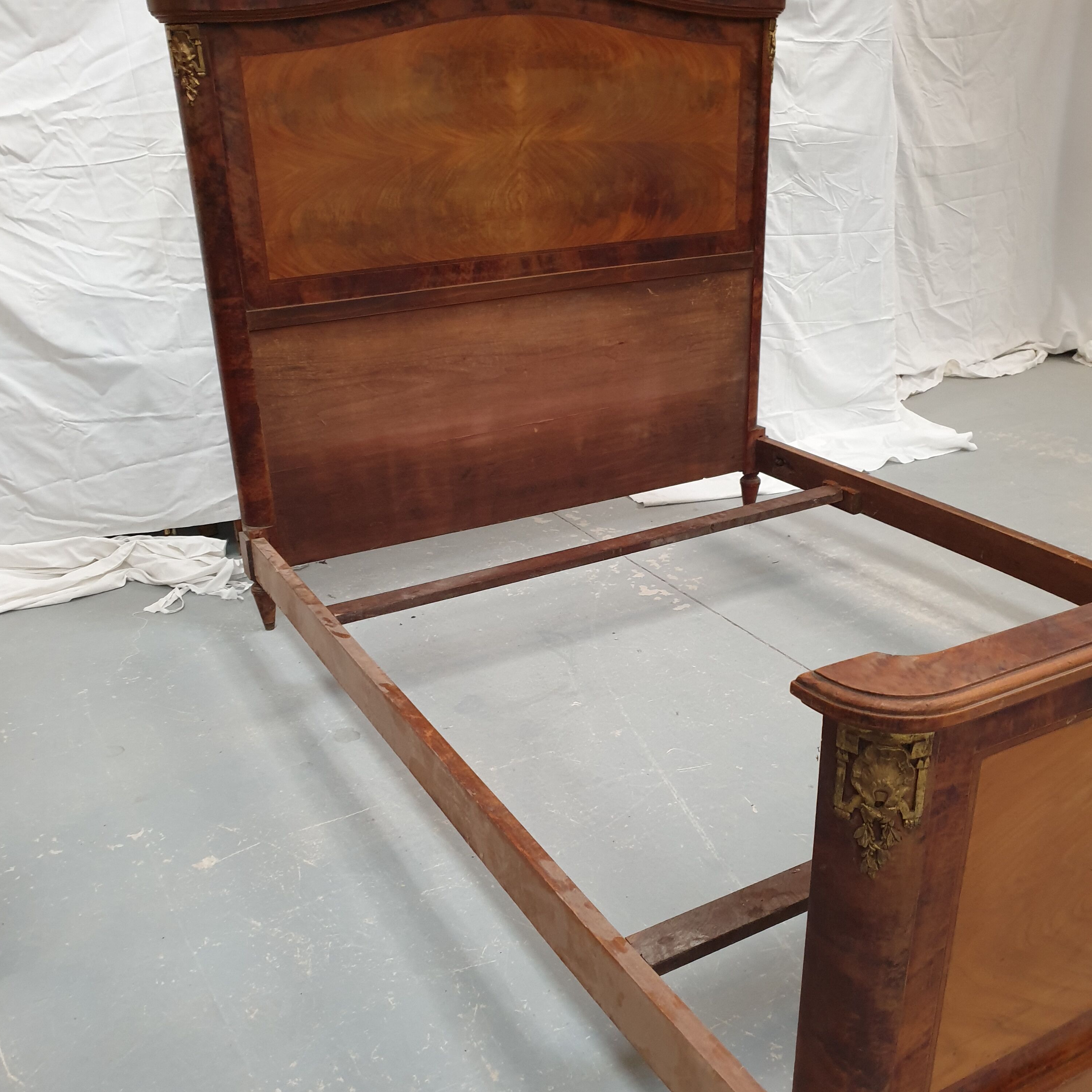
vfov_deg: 52.4
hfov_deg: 52.5
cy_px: 608
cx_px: 543
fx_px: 1106
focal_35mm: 31
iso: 250
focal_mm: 4.3
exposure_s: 1/21
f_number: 1.5
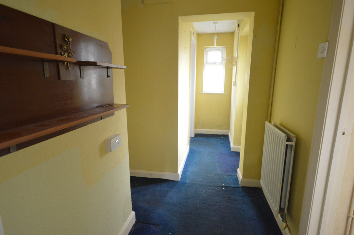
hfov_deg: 85.5
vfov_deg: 63.1
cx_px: 177
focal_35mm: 20
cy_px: 118
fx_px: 192
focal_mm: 13
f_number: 4.5
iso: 2000
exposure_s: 1/60
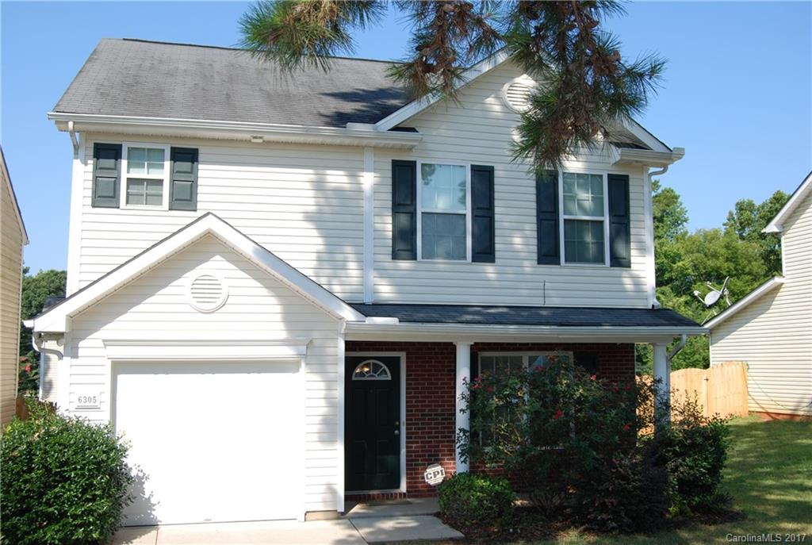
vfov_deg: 37.0
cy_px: 272
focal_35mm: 36
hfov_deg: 53.0
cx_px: 406
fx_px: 814
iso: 100
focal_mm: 24
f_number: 8
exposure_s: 1/200
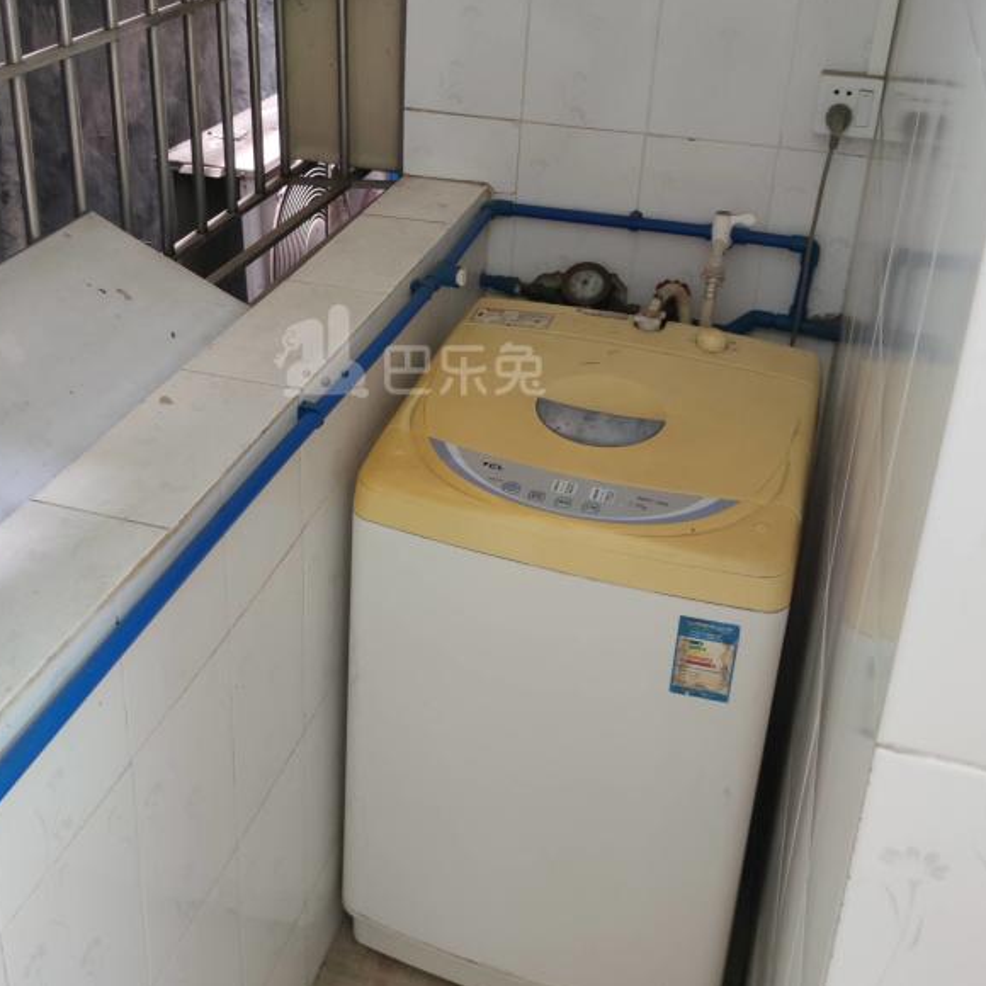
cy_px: 353
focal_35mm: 39
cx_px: 410
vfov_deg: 42.4
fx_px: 1257
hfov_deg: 42.7
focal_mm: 6.72
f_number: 1.69
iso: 519
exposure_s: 1/50
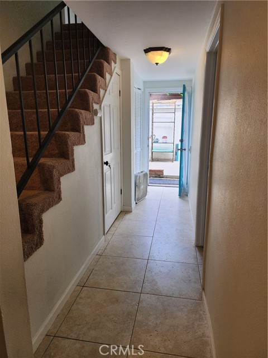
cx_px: 134
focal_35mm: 23
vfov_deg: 73.9
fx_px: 237
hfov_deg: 58.9
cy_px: 179
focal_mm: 6.4
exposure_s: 1/180
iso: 80
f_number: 1.8
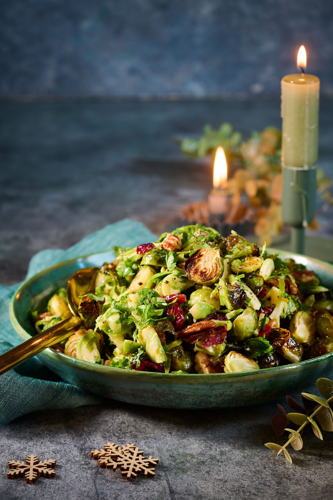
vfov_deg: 23.9
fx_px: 1181
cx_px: 166
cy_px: 250
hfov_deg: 16.1
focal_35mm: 85
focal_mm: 85
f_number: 7.6
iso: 100
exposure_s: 1/6
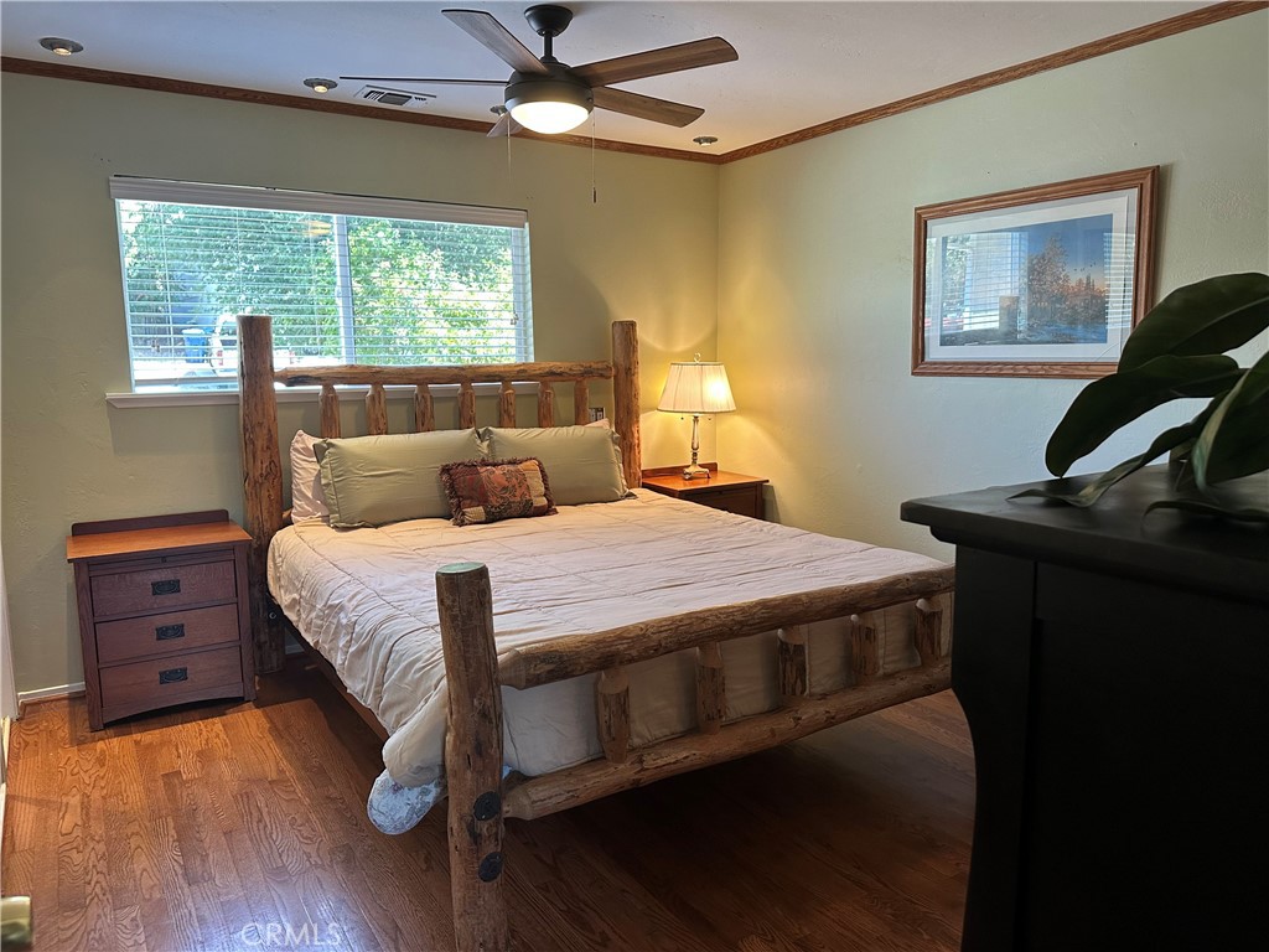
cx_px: 634
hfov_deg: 71.6
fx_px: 880
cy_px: 476
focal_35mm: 24
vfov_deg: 56.8
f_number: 1.78
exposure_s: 1/120
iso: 200
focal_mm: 6.86
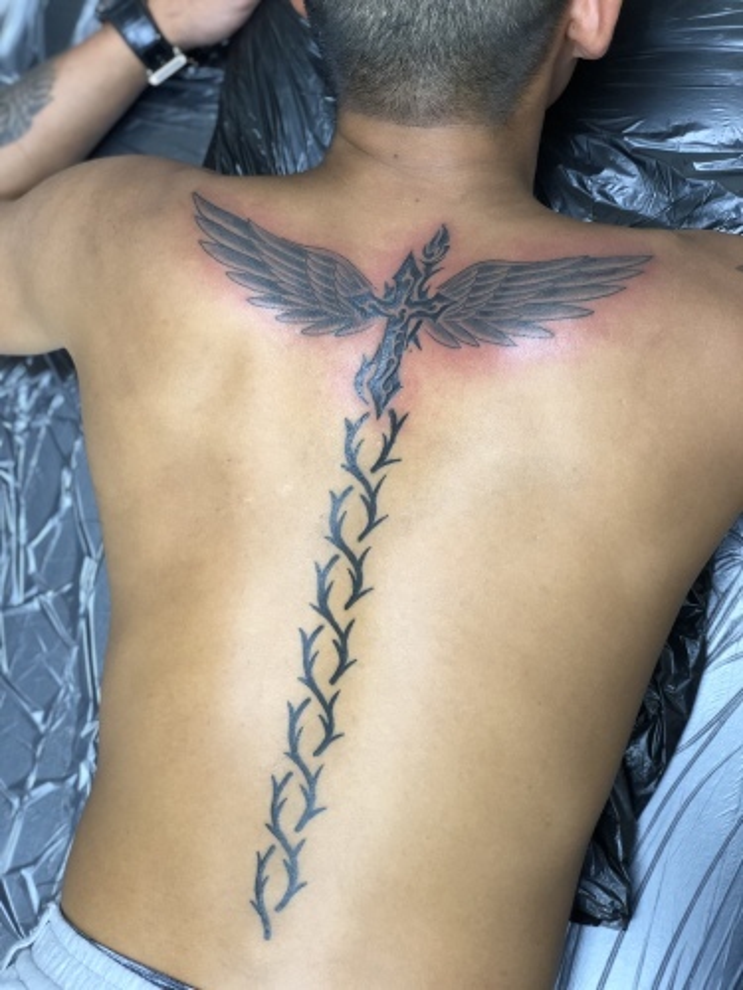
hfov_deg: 28.0
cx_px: 372
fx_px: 1488
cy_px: 495
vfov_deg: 36.8
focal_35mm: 52
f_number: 2.4
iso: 100
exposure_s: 1/40
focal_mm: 6
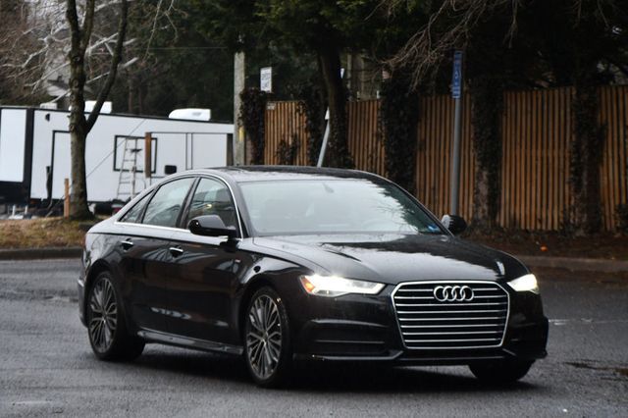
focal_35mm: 157
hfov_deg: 13.1
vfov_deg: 8.7
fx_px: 2737
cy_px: 209
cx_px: 314
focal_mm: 105
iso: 800
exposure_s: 1/200
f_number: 4.8
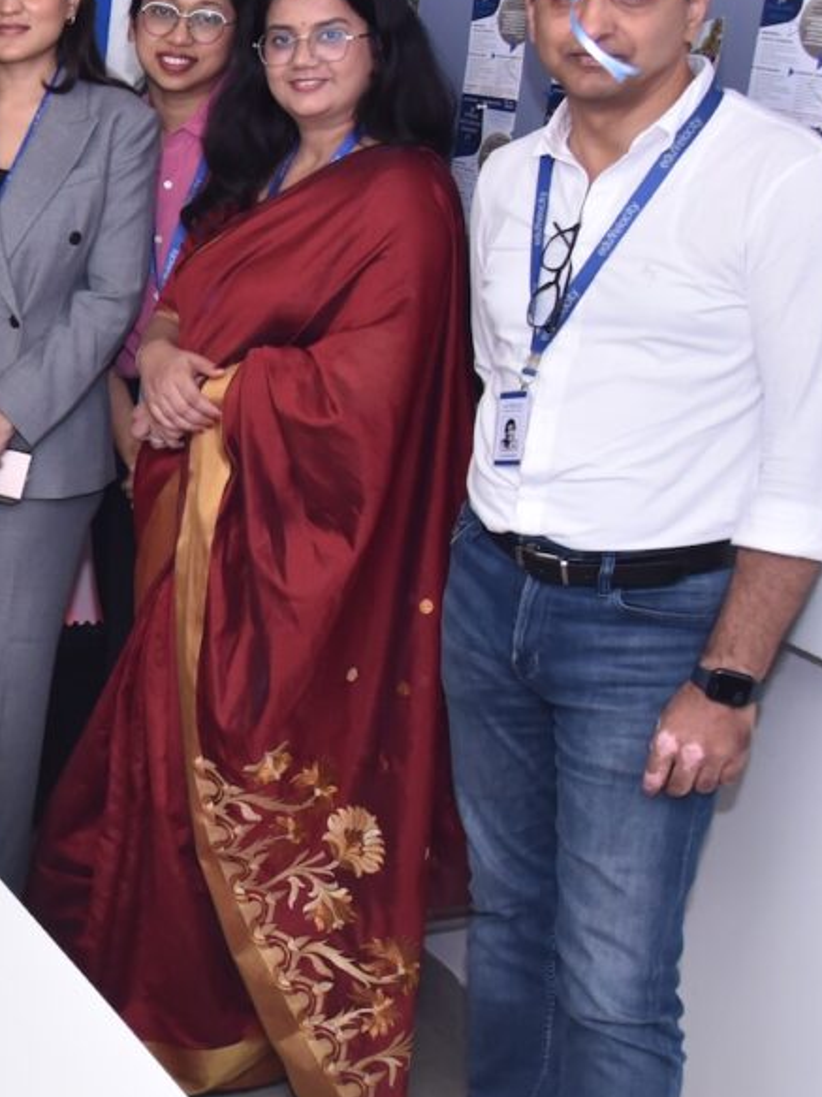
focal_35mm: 76
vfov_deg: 25.6
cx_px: -514
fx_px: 2407
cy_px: 455
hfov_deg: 17.0
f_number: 5.6
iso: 1600
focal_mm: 30
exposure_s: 1/125
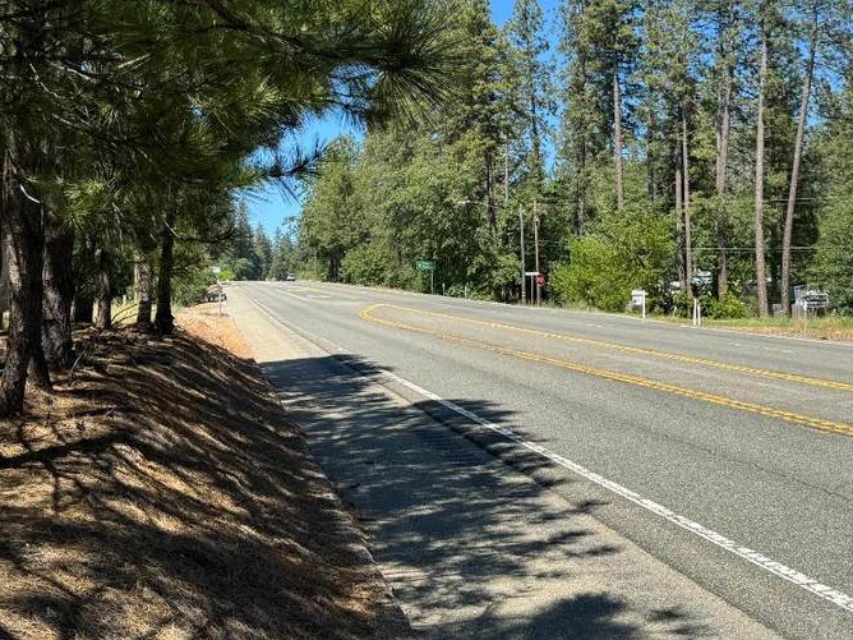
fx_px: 1134
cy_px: 195
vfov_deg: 31.2
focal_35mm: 46
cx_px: 483
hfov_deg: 41.2
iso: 80
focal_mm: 6.76
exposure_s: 1/2105
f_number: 1.78
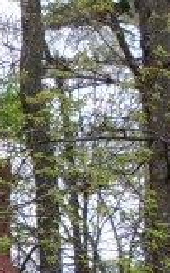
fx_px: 1855
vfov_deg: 8.2
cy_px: 395
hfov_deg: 5.0
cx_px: -309
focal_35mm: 250
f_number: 2.8
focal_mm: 6.3
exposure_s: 1/500
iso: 80
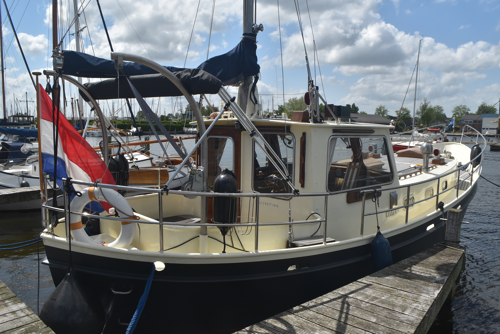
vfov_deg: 48.0
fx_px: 375
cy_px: 167
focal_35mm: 27
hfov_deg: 67.3
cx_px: 250
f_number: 10
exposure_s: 1/400
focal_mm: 18
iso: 200
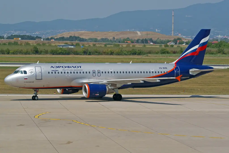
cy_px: 76
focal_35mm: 135
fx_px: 860
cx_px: 114
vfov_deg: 10.2
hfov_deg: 15.2
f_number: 8
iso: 100
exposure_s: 1/1250
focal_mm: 90
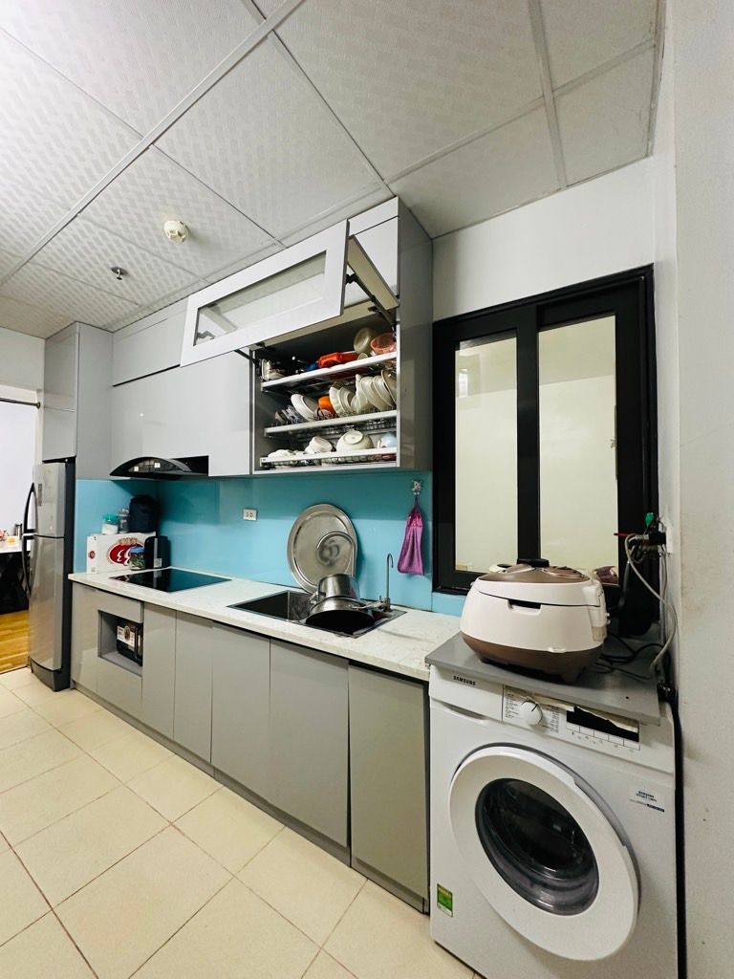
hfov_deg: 85.7
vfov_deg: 102.1
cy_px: 490
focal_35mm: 14
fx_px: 396
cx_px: 367
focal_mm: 2.22
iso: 320
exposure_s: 1/50
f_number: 2.2
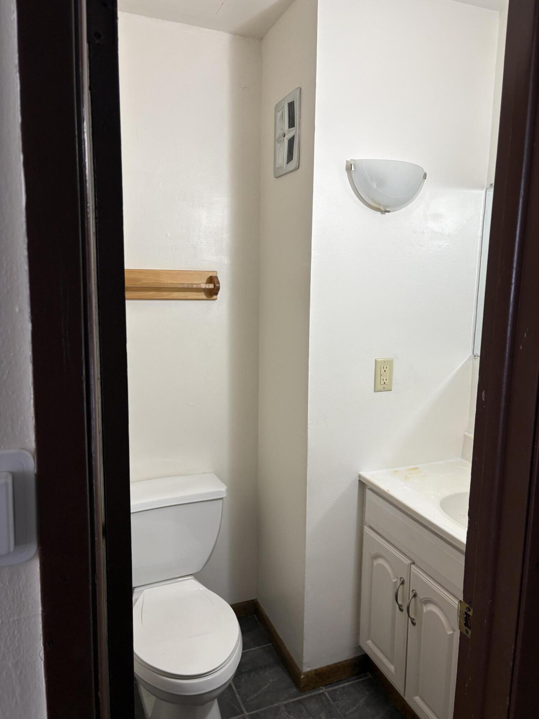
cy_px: 360
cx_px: 270
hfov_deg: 53.1
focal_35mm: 26
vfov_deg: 67.3
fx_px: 540
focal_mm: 5.96
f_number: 1.6
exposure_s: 1/60
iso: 80
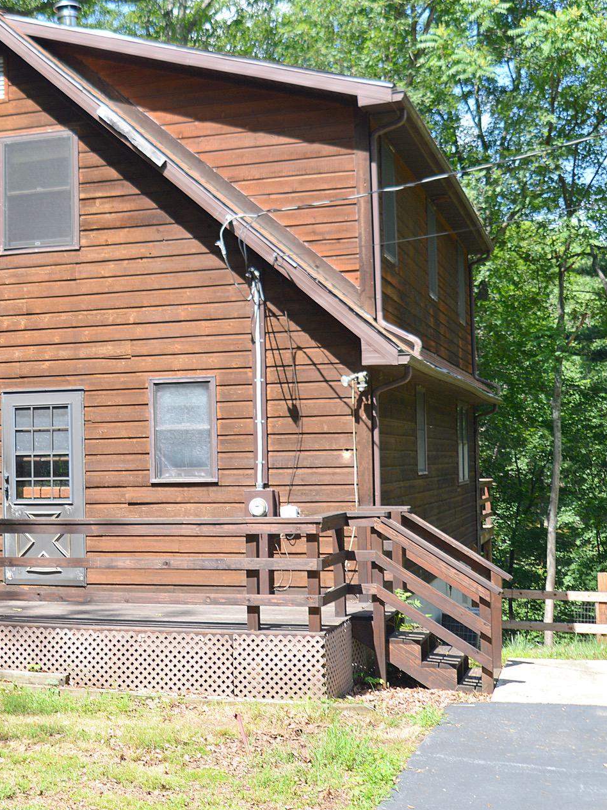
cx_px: 70
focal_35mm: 56
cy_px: 379
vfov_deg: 34.3
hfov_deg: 25.3
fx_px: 1310
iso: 100
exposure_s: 1/125
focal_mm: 24
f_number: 5.6
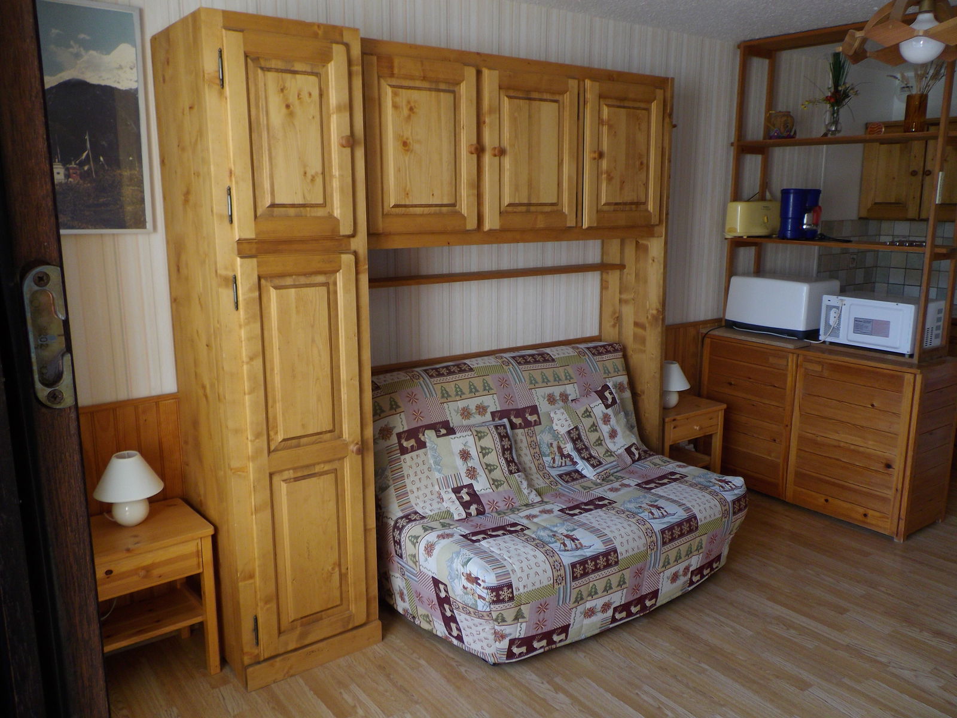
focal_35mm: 28
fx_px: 774
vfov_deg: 49.7
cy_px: 359
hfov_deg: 63.4
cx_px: 478
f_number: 3.1
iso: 100
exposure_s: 1/60
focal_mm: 5
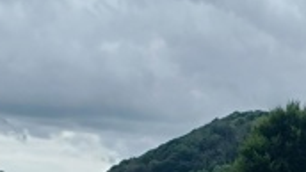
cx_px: 283
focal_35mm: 111
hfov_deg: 18.9
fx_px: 901
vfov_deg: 9.8
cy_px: 400
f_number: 1.8
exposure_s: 1/333
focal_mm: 4.6
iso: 32
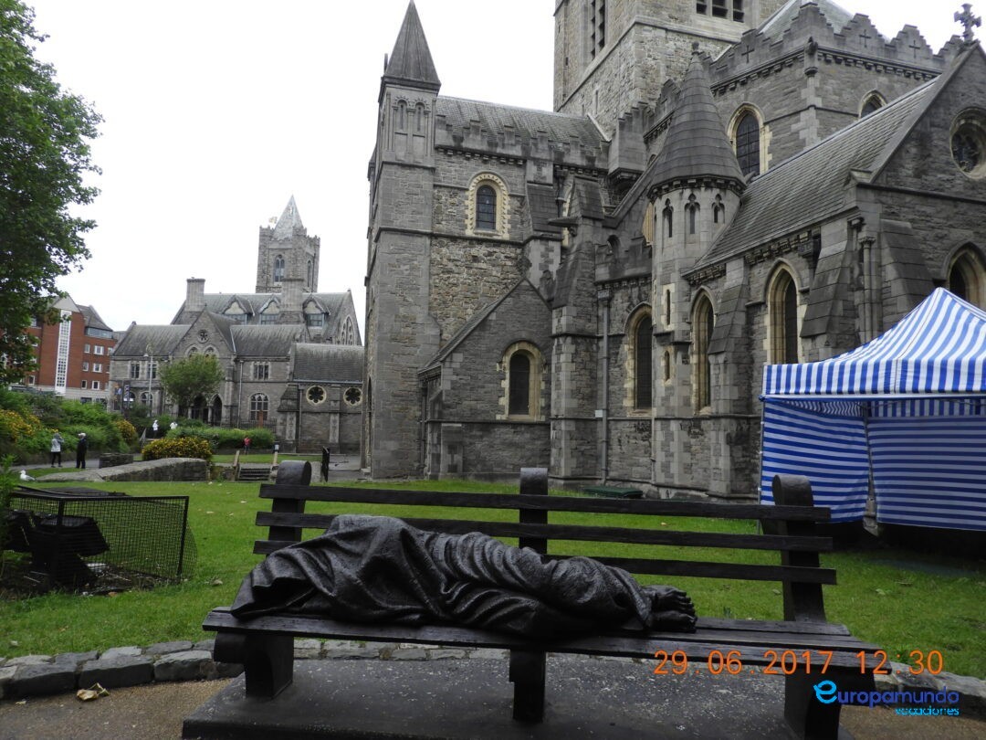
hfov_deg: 71.6
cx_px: 493
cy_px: 370
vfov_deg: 56.8
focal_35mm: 24
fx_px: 684
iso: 100
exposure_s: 1/200
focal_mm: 4.3
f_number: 3.3
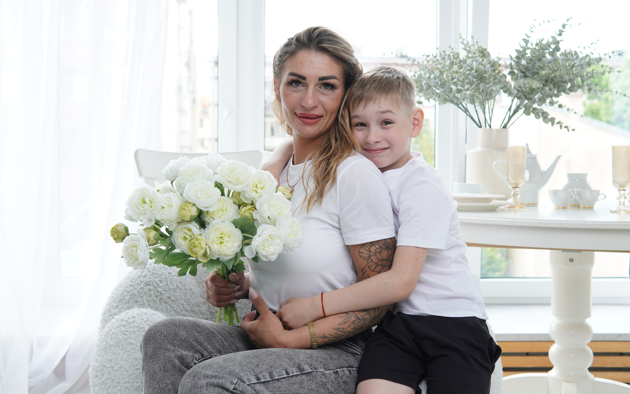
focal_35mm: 46
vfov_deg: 28.0
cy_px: 189
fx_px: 790
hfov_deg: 43.5
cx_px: 314
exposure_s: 1/160
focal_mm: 30
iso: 200
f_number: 3.5
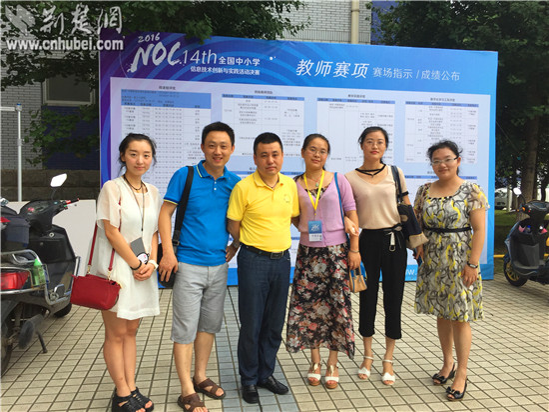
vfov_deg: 48.2
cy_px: 206
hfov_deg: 61.7
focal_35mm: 29
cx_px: 274
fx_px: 460
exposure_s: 1/377
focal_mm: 4.15
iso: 32
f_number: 2.2
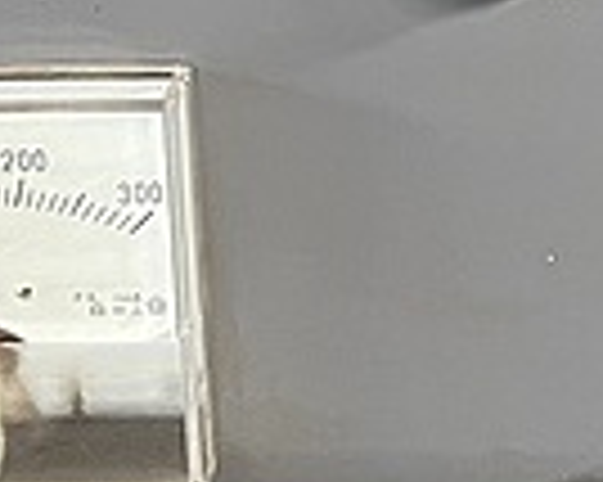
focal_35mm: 121
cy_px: -261
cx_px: 544
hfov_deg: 15.7
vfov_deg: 12.1
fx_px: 2158
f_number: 1.5
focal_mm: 5.7
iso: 500
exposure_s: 1/52
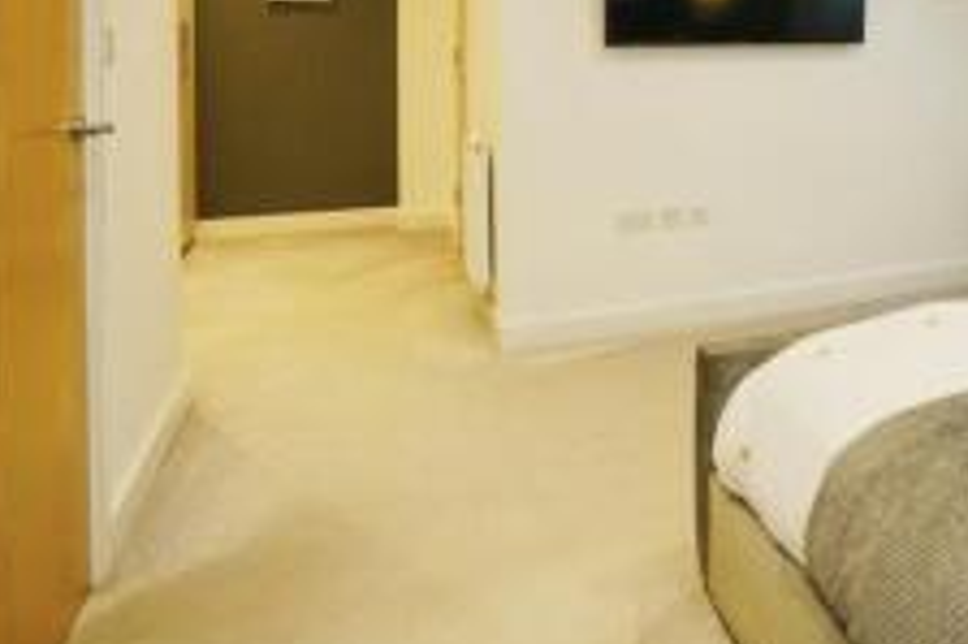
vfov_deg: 36.1
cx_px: 908
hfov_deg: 48.6
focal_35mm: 34
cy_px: 45
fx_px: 914
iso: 2000
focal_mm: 16
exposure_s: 1/80
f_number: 7.1
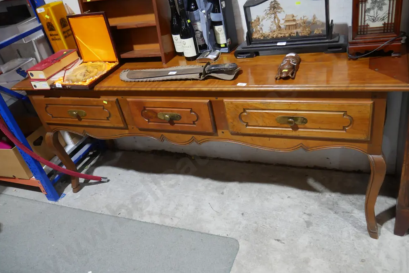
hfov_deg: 61.9
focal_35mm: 30
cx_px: 205
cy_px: 152
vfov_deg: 43.5
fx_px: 341
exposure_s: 1/60
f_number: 3.5
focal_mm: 14
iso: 500
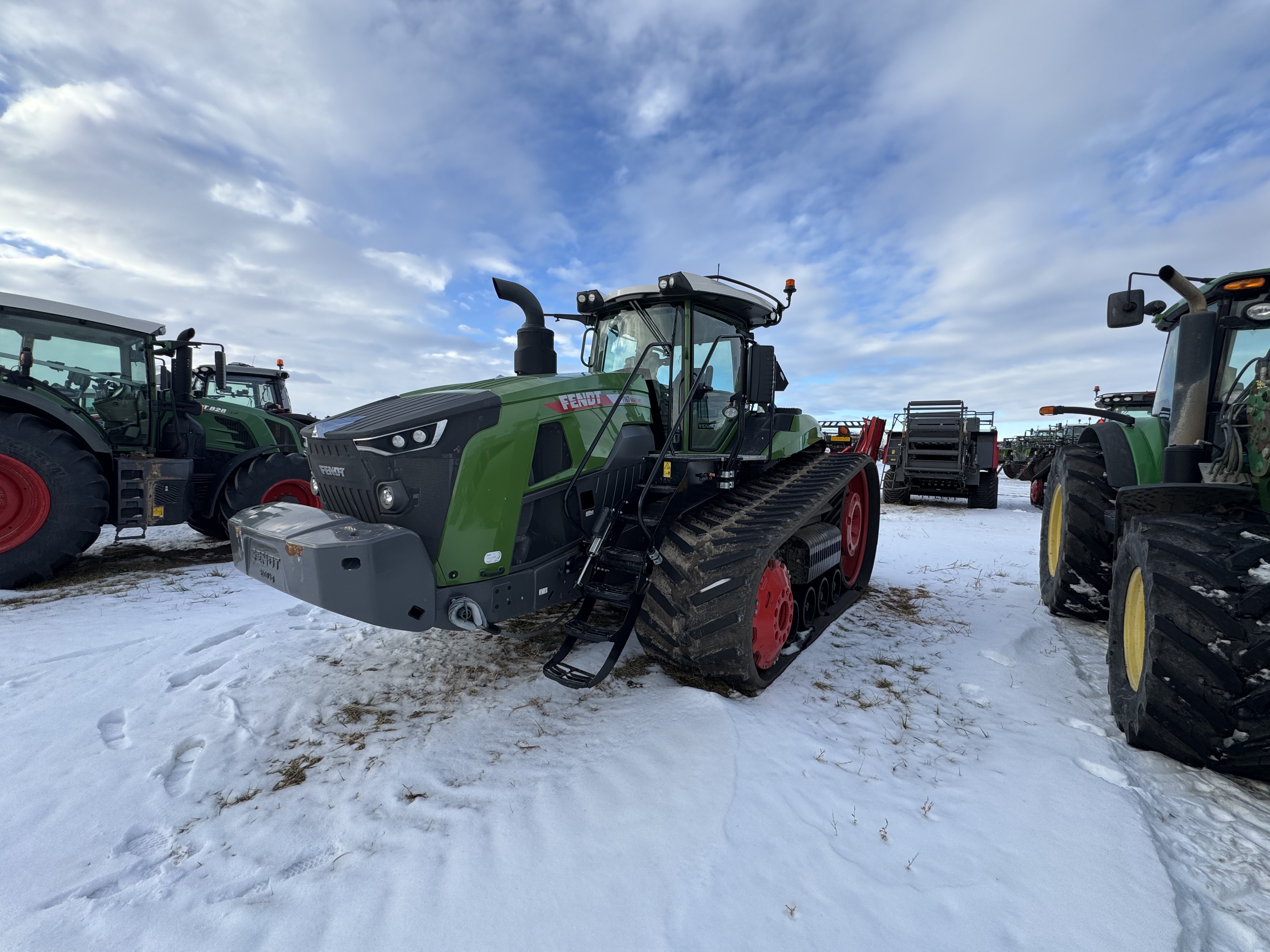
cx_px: 635
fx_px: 514
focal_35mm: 14
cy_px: 476
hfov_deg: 102.1
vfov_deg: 85.7
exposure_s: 1/615
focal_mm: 2.22
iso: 40
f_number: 2.2
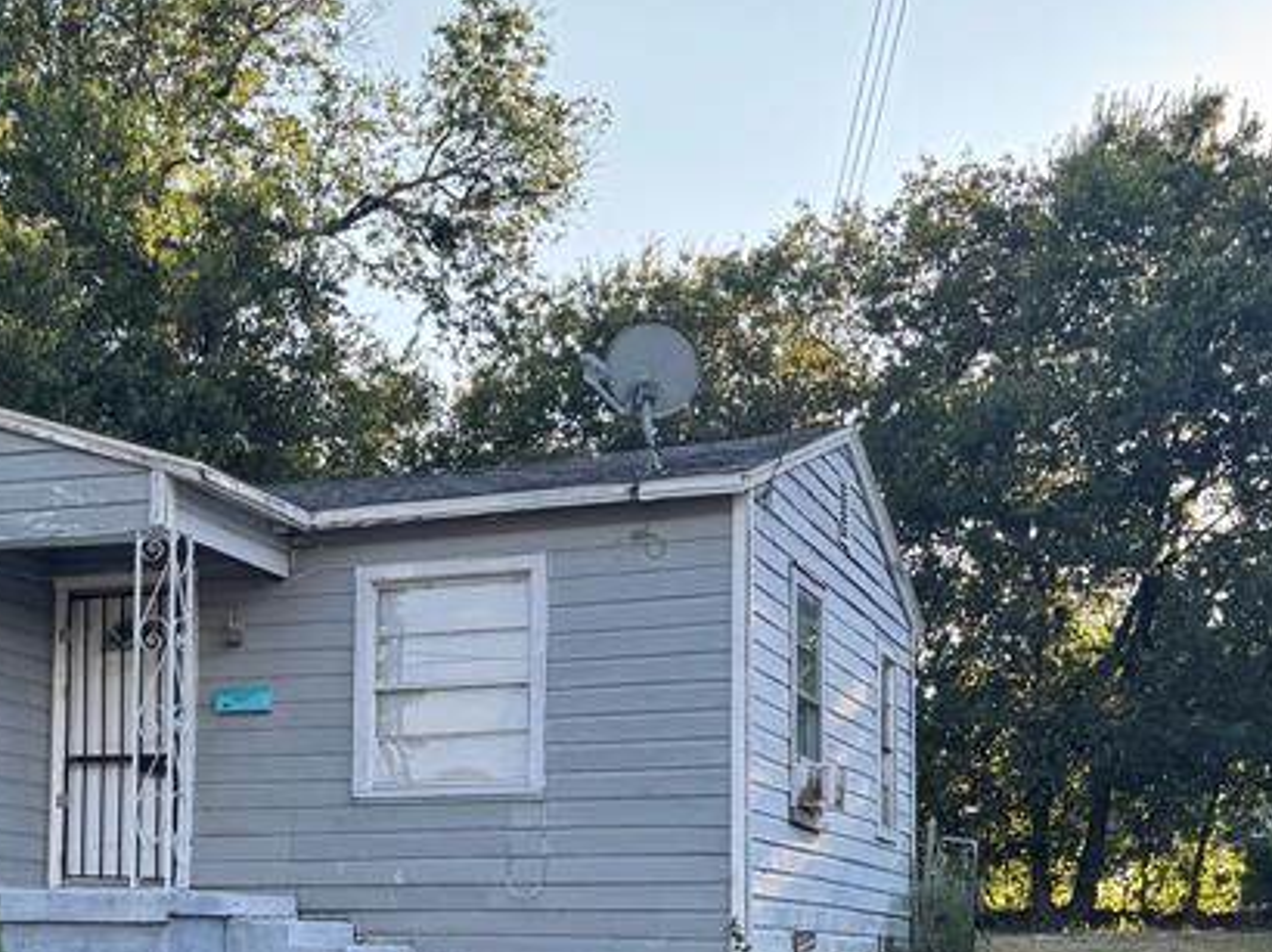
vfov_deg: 23.8
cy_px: 825
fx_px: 2203
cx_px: 298
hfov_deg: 31.5
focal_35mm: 60
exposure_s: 1/658
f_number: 1.78
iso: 80
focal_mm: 6.76
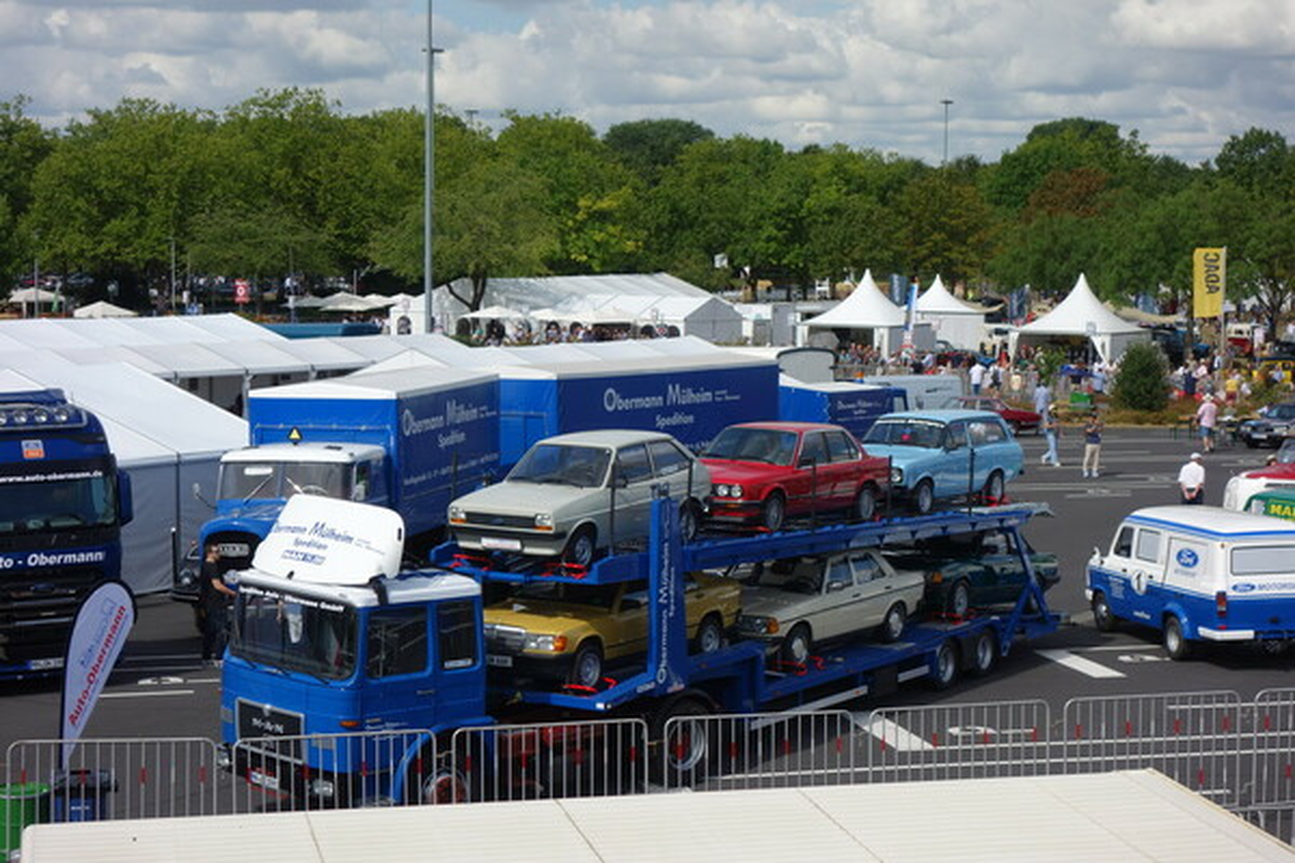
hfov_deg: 28.1
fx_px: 2590
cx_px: 648
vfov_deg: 18.9
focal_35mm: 72
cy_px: 432
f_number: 5.6
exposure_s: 1/800
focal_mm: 26.57
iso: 125
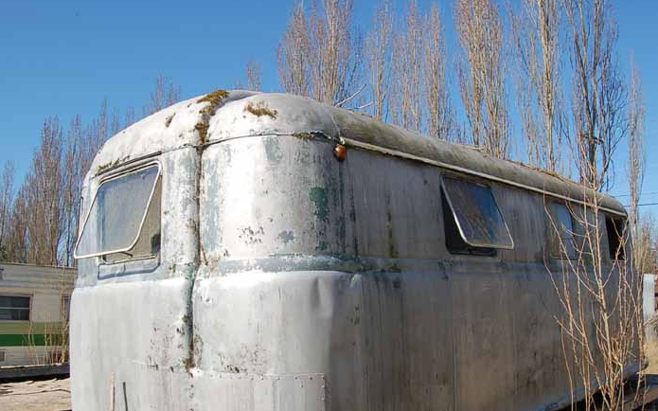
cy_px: 215
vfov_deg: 40.6
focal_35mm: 31
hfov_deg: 61.2
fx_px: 556
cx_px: 332
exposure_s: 1/60
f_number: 20
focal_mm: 20
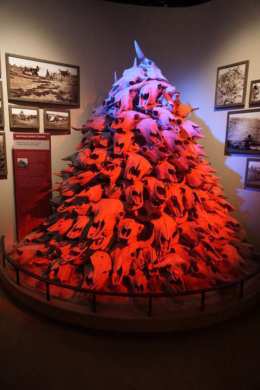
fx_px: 260
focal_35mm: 24
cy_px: 195
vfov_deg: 73.8
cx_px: 130
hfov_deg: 53.1
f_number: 3.5
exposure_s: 1/100
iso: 3200
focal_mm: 16
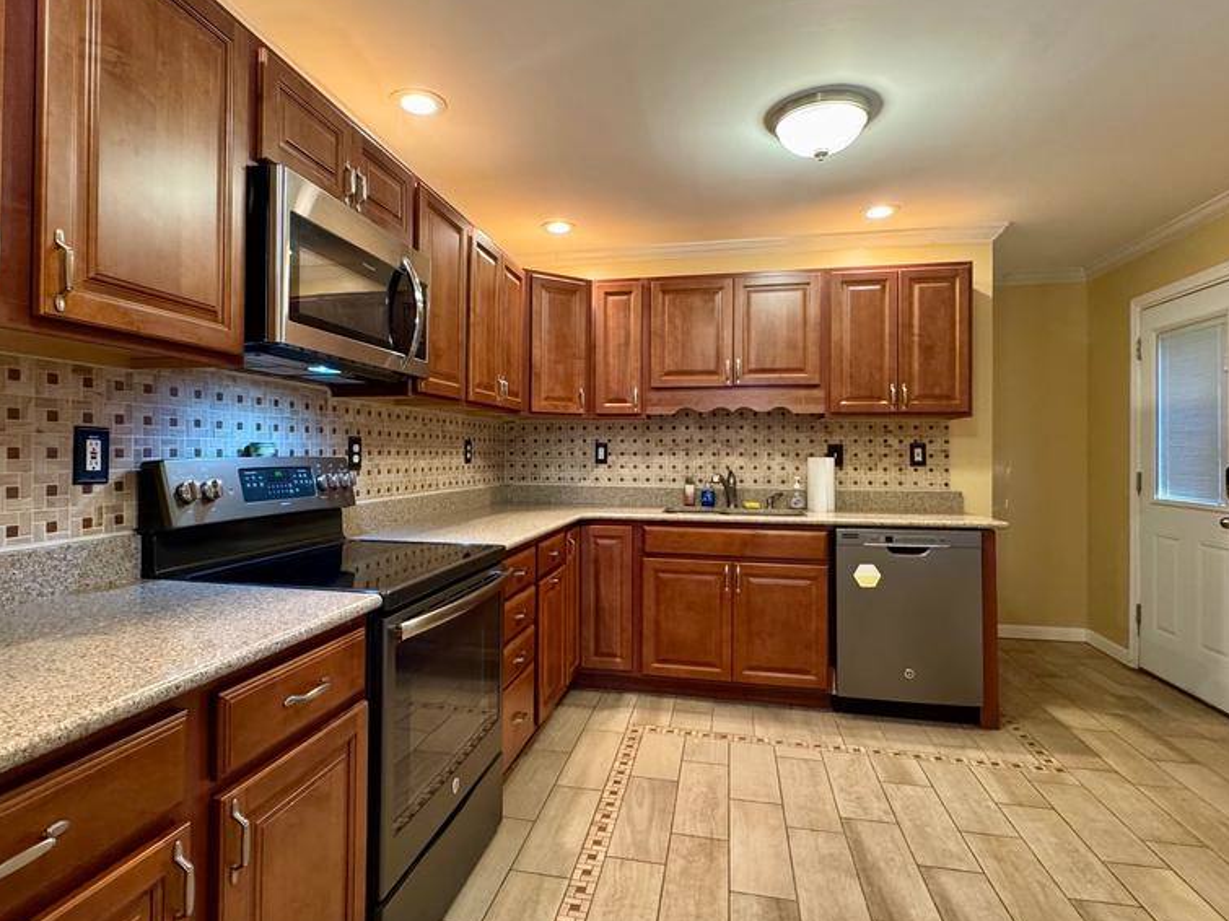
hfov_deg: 84.6
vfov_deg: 68.7
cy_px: 447
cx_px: 586
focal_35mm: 19
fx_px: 674
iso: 400
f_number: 2.2
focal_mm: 2.22
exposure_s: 1/60
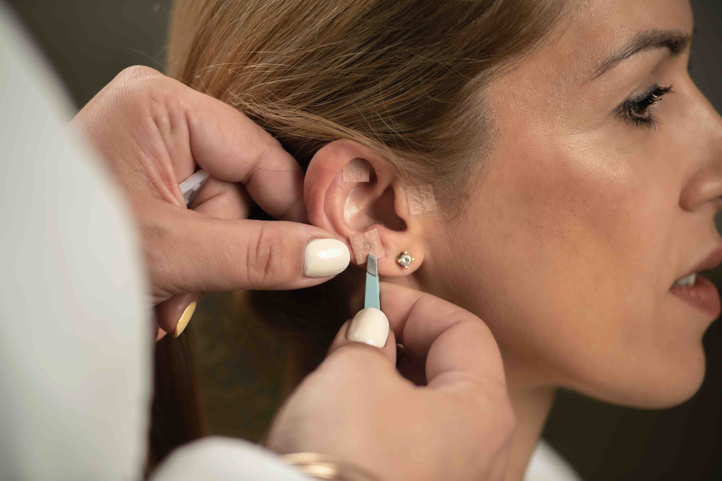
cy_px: 240
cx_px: 361
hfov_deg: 19.5
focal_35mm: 105
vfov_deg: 13.0
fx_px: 2106
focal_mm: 105
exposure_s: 1/160
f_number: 3.2
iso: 64
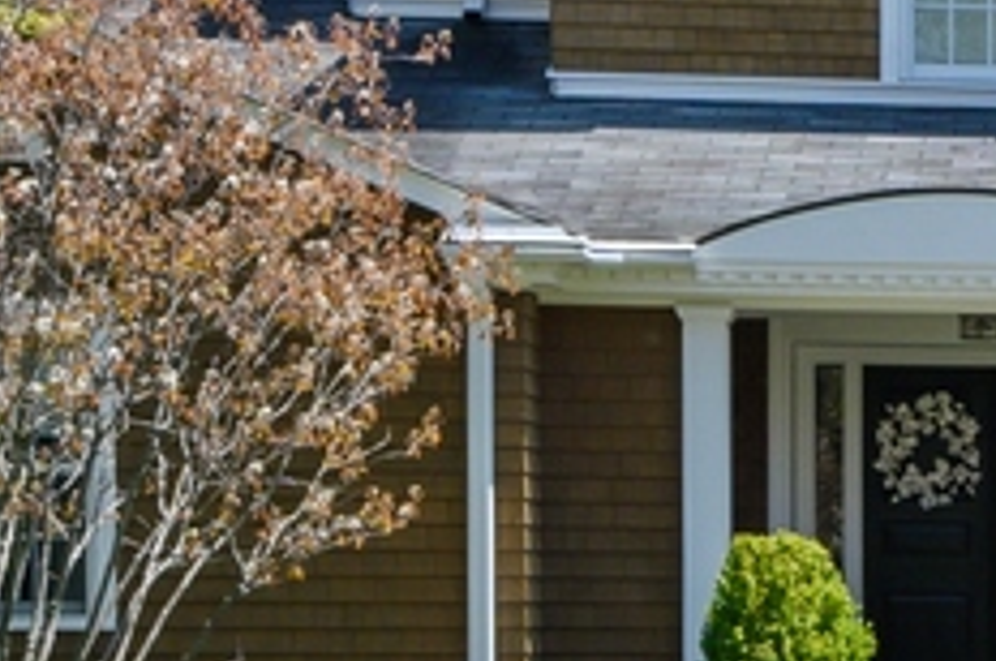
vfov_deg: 8.6
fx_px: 4351
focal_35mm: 158
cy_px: -56
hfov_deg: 11.2
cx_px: 2260
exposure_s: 1/180
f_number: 8
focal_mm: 22.5
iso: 200
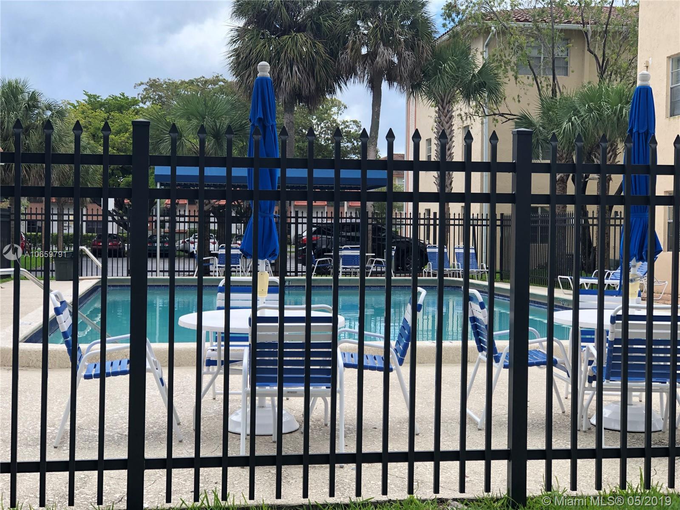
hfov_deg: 33.8
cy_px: 255
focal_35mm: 57
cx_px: 340
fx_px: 1120
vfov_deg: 25.7
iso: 20
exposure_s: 1/345
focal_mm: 6.6
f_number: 2.8
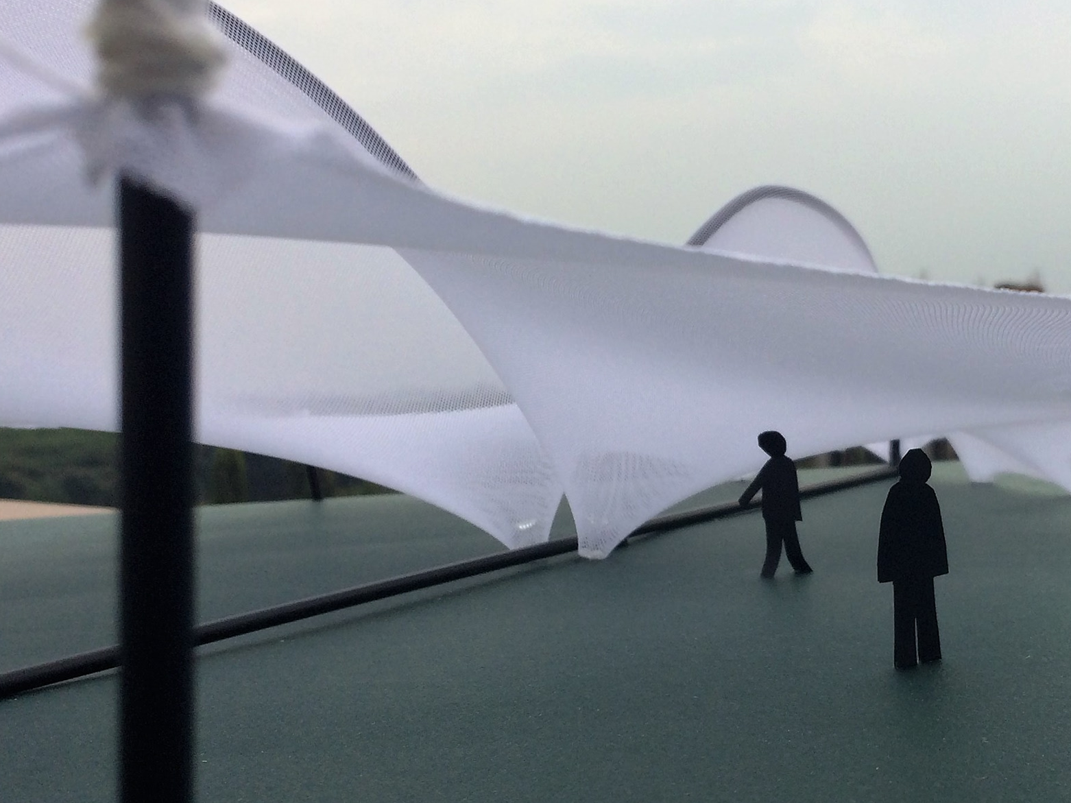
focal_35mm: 52
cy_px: 444
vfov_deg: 28.0
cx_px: 784
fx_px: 1609
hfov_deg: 36.1
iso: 32
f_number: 2.2
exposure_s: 1/1325
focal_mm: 4.15
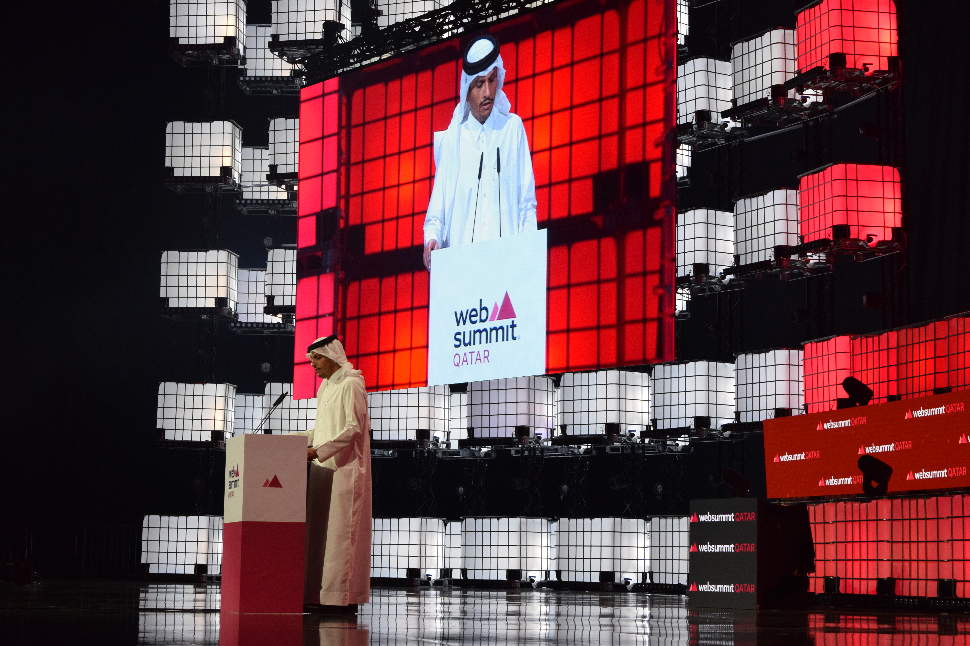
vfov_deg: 18.2
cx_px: 485
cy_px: 323
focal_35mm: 75
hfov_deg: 27.0
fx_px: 2021
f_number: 5.6
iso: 1600
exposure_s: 1/125
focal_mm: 50
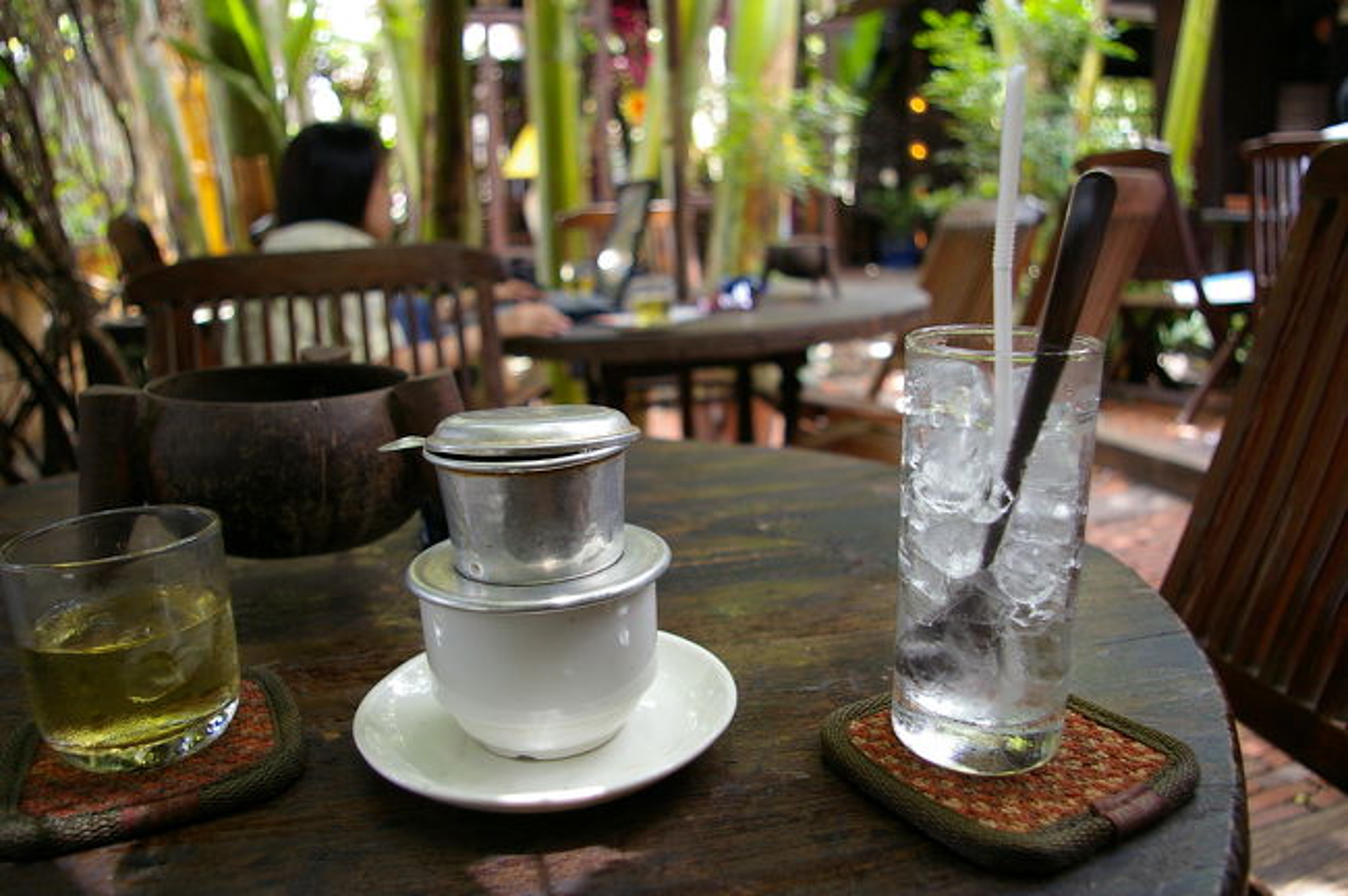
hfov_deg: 67.4
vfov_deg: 47.8
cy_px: 448
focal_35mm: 27
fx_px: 1010
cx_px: 674
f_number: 4
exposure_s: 1/45
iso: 400
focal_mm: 18
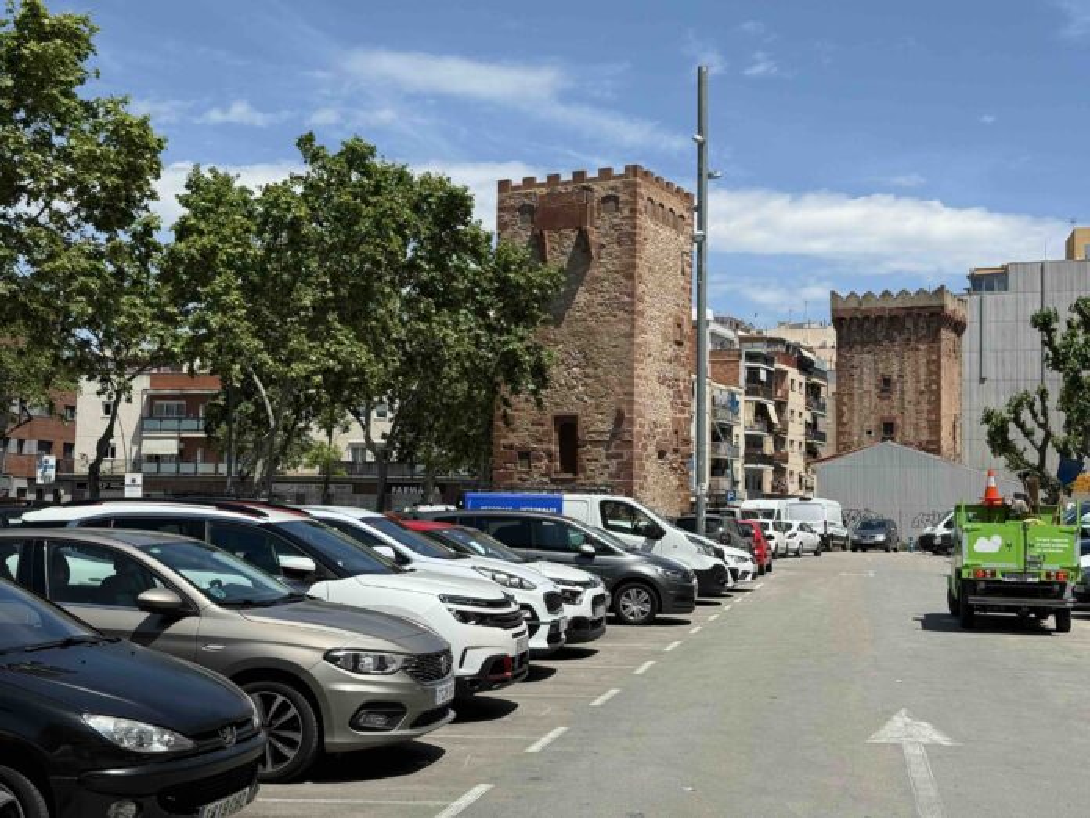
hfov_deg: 39.7
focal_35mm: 48
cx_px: 545
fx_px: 1511
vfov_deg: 30.3
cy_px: 409
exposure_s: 1/6536
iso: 64
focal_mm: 6.76
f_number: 1.78
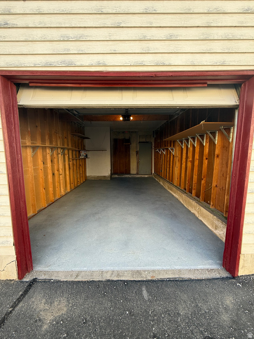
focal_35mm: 14
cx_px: 127
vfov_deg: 102.1
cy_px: 170
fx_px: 137
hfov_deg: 85.7
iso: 64
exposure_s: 1/120
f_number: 2.2
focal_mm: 2.22
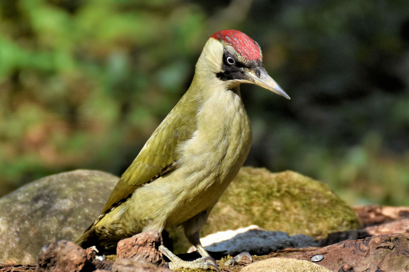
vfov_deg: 2.9
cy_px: 157
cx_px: 253
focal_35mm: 472
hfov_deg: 4.4
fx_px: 5362
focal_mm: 250
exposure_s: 1/1000
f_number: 5.6
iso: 500
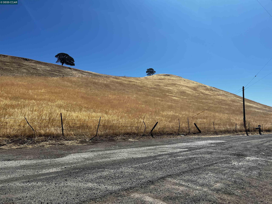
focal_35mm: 26
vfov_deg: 53.1
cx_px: 136
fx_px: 204
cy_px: 102
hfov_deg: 67.3
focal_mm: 5.7
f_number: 1.5
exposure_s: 1/7463
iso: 50
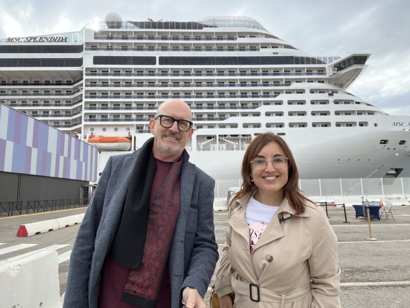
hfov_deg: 73.9
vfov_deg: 58.9
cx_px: 205
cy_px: 154
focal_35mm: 23
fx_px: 272
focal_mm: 2.71
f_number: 2.2
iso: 32
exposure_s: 1/336
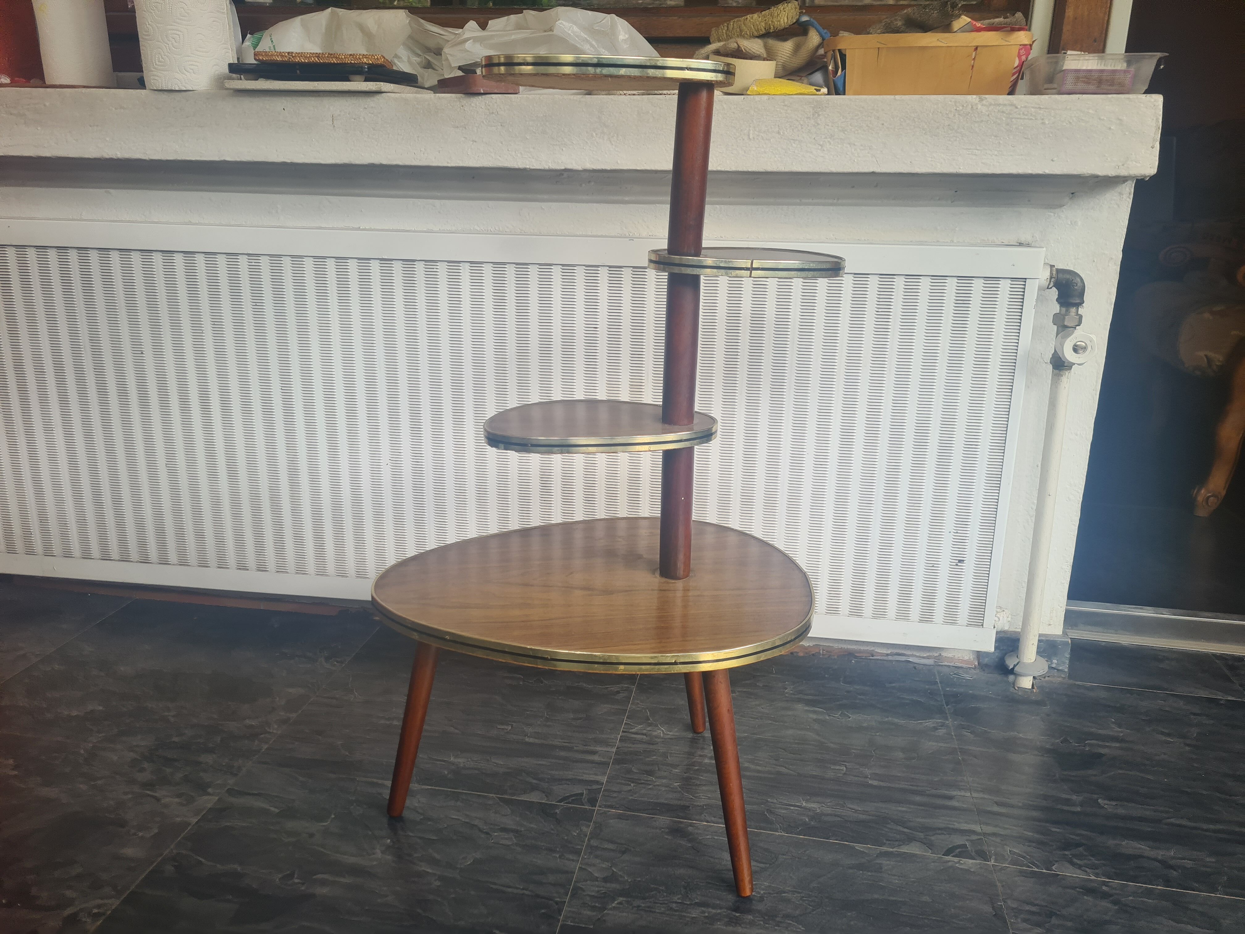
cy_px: 467
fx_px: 935
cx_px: 622
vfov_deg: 53.1
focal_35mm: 26
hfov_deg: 67.3
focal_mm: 5.4
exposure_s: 1/107
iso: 50
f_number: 1.8
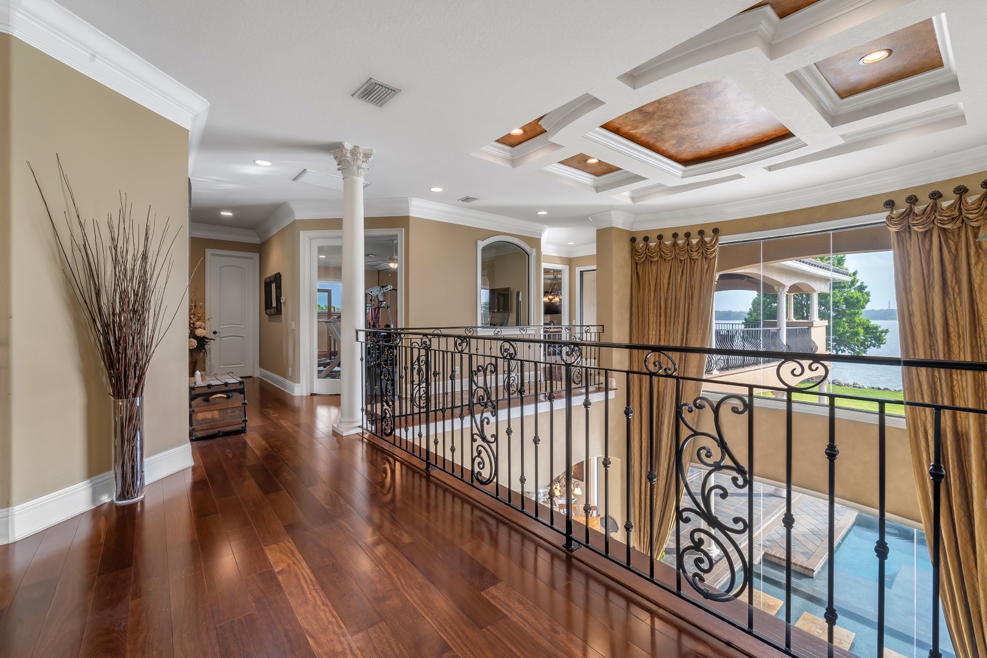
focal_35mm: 14
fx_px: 384
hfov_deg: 104.3
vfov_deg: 81.2
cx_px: 494
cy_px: 329
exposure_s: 1/2.5
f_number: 13
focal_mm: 14
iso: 100
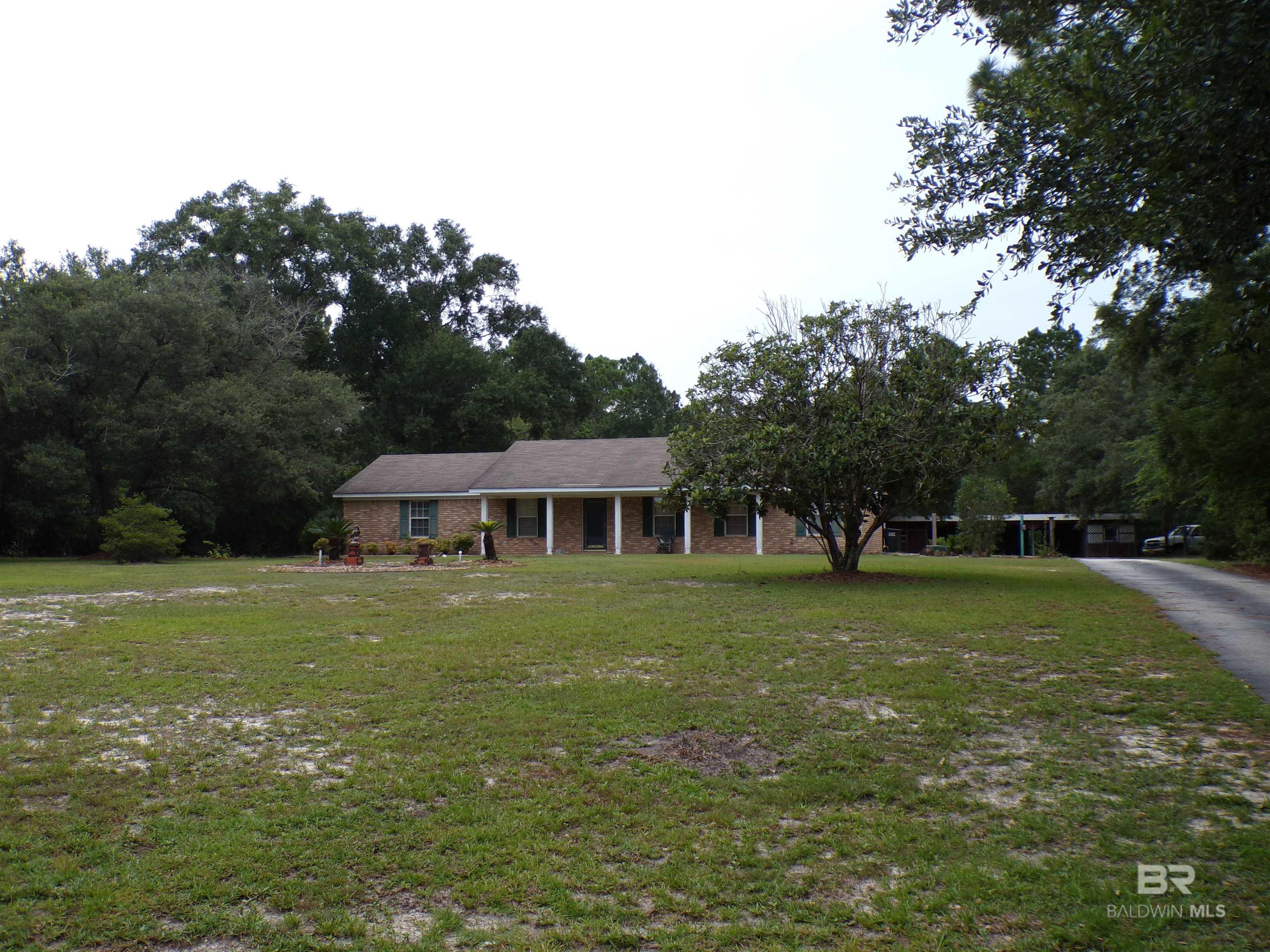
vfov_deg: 44.2
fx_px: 1174
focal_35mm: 32
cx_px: 635
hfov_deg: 56.8
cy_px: 476
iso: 100
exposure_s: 1/250
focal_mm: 5.8
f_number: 3.2
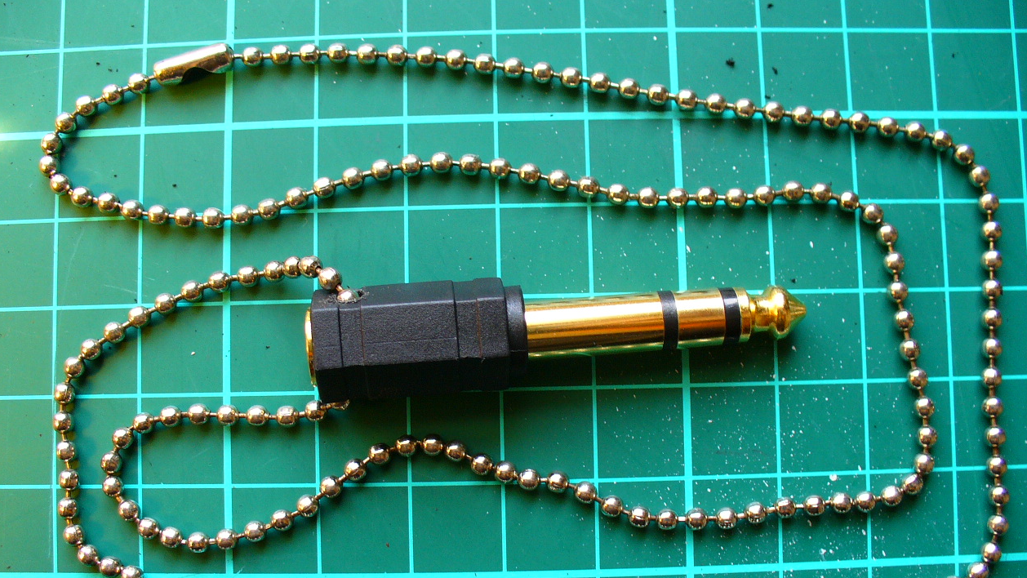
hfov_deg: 49.4
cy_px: 358
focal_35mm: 41
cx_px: 512
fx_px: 1117
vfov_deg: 28.9
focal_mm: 6.1
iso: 100
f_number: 2.8
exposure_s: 1/30
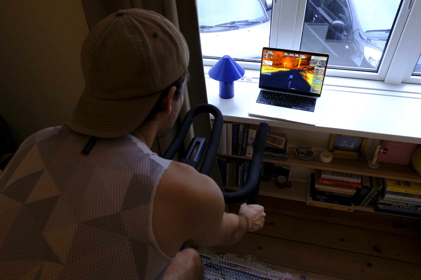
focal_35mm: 27
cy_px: 140
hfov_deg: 67.4
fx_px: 316
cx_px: 210
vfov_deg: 47.9
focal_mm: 18
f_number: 5.6
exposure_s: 1/100
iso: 3200
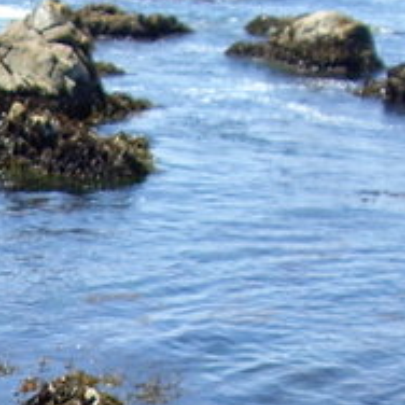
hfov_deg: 9.1
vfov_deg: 9.3
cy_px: 608
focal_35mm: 183
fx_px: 2422
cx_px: -317
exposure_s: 1/160
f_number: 4.3
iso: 50
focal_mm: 6.2
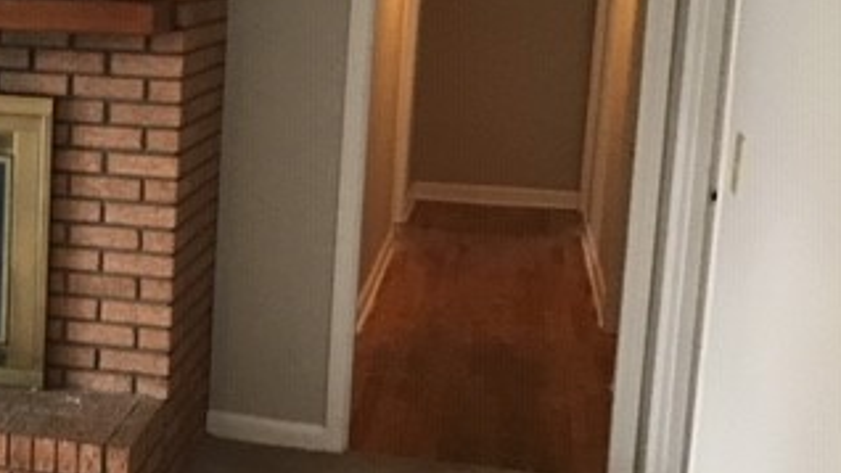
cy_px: 180
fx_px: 1517
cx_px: 5
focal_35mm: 68
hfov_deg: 29.1
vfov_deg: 17.7
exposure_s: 1/30
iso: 160
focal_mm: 3.3
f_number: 2.4
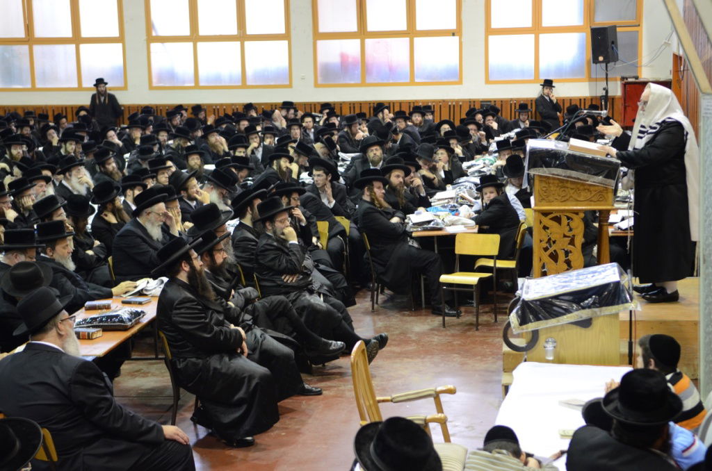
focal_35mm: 72
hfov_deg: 28.1
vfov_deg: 18.8
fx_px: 1421
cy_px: 236
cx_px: 356
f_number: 3.2
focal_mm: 48
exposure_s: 1/100
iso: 1600
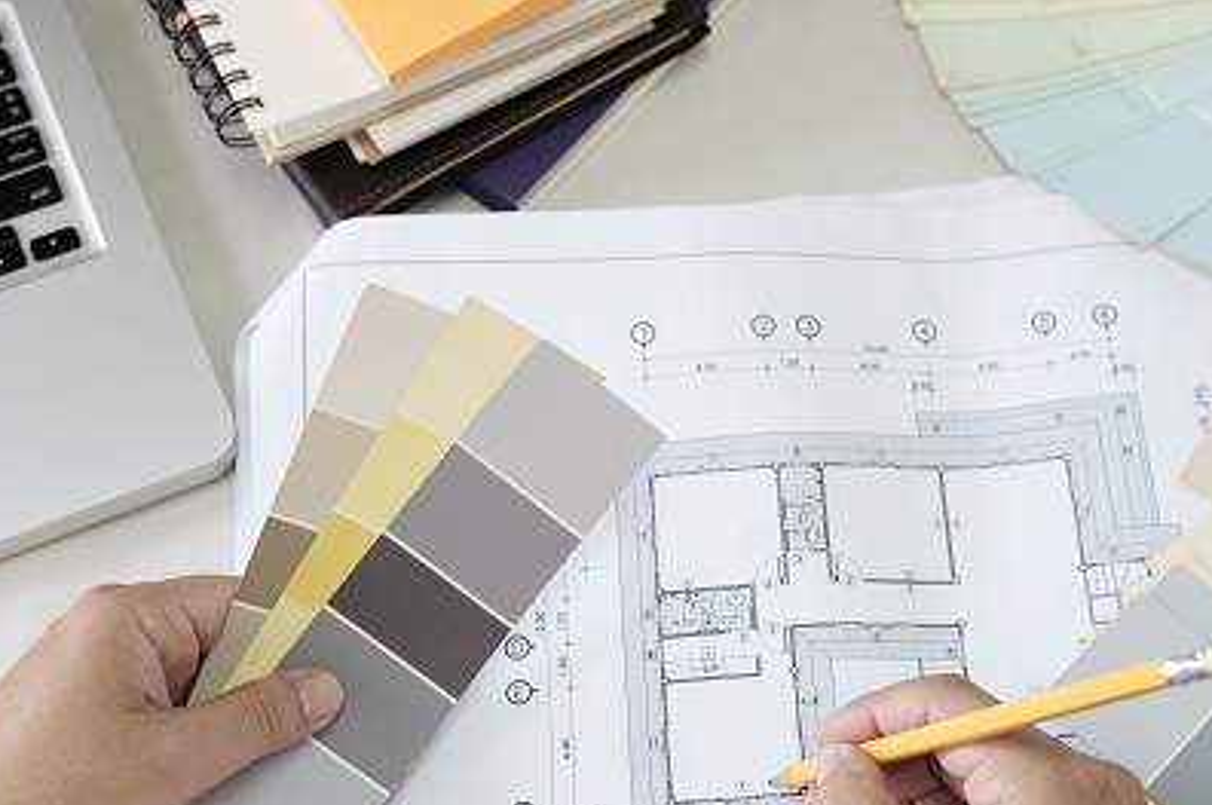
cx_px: 637
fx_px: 2253
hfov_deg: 30.1
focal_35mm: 67
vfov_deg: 20.2
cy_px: 507
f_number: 4
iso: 400
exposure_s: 1/60
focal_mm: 35
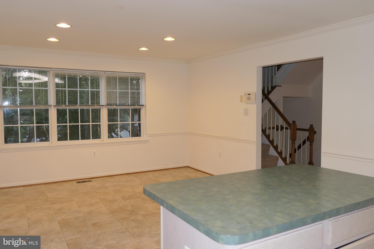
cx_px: 187
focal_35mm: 28
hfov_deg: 65.5
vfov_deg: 46.4
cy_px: 124
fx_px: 291
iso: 250
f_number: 2.5
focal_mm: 10.2
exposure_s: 1/60
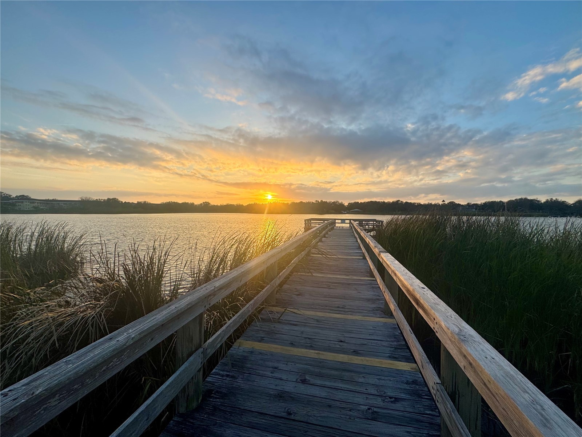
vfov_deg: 85.7
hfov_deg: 102.1
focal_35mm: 14
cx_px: 291
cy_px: 218
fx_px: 235
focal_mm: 2.22
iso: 50
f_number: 2.2
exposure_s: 1/1020
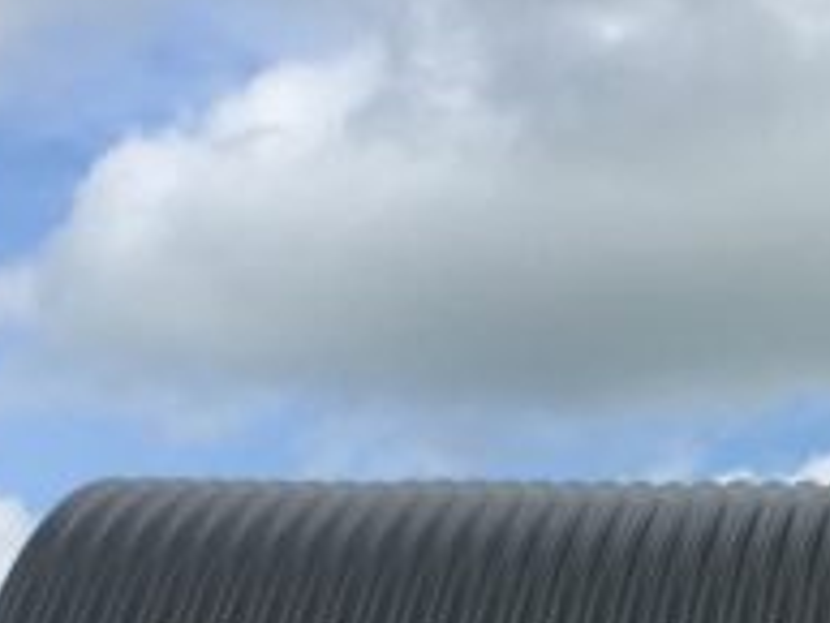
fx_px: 3695
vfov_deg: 9.2
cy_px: 1126
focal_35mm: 154
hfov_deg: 12.7
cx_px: 830
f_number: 2.2
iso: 32
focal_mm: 4.15
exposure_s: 1/2198
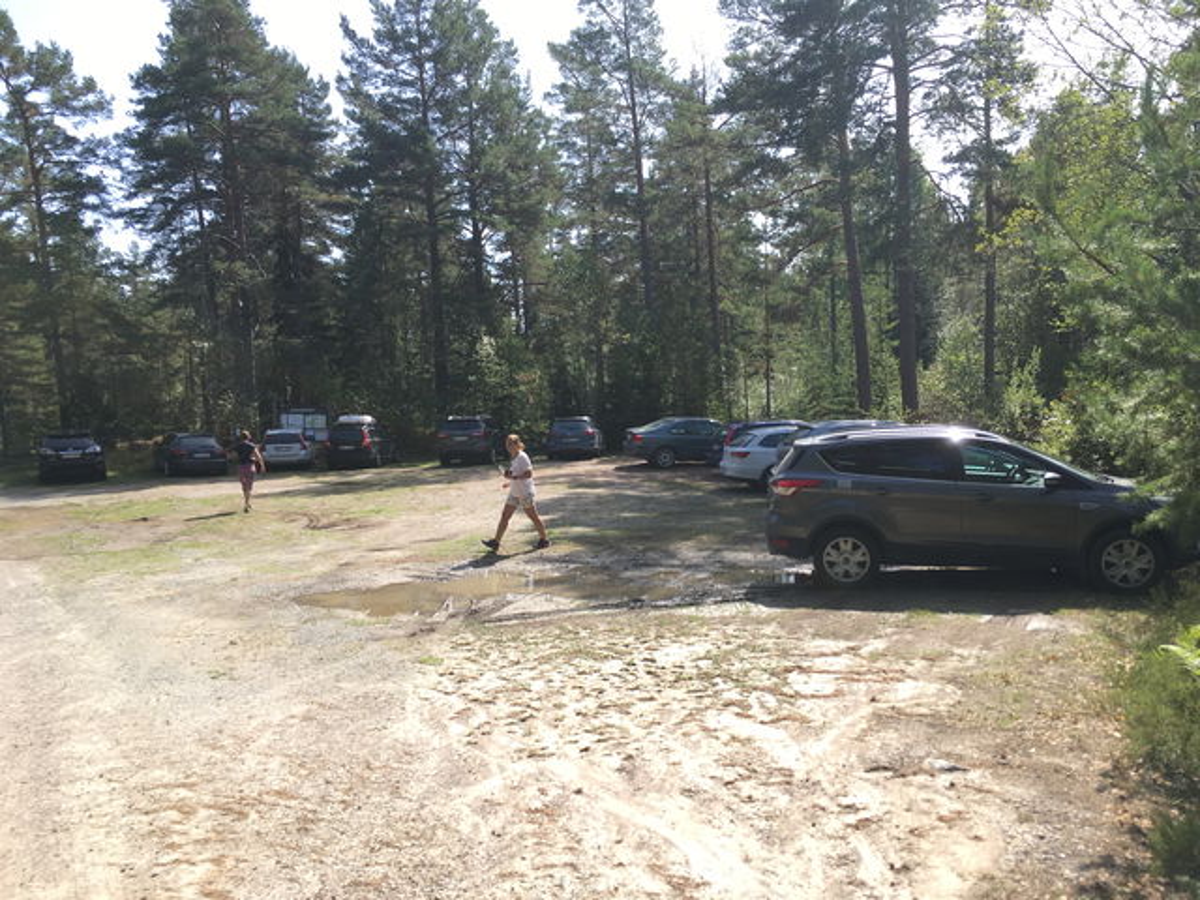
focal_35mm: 29
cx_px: 600
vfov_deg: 48.2
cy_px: 450
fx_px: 1005
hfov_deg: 61.7
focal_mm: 4.15
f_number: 2.2
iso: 25
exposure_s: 1/538
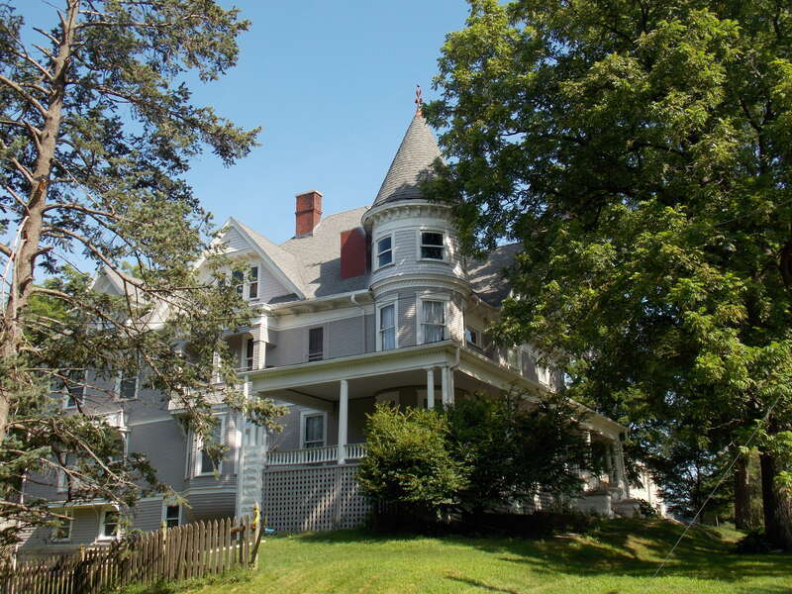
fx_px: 847
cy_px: 297
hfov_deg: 50.1
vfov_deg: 38.7
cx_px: 396
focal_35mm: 37
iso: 80
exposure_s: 1/400
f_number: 3.5
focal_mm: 6.6
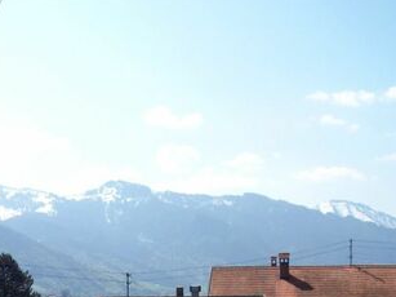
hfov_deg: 27.4
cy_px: 279
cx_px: 55
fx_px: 789
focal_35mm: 69
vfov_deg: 20.8
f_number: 4.8
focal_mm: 6
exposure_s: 1/497
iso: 80
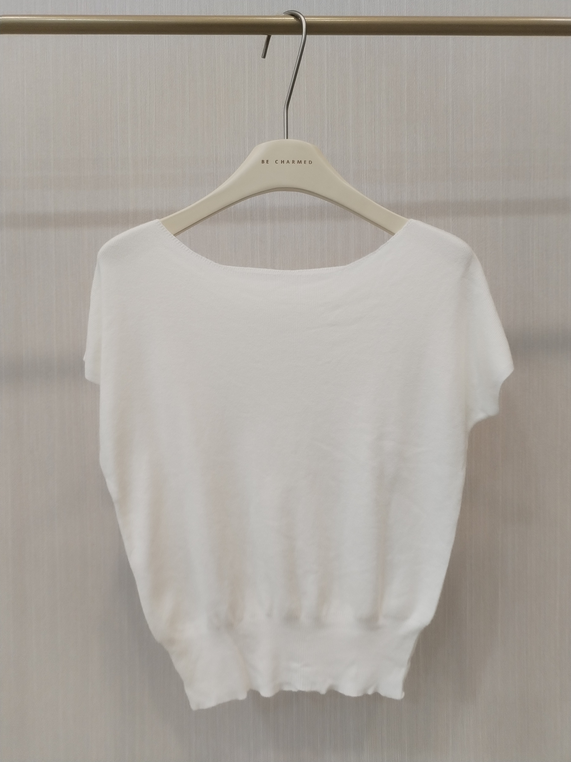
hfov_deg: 48.2
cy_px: 381
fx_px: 638
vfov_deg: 61.7
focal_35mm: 29
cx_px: 286
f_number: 1.8
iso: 261
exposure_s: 1/60
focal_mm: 4.75
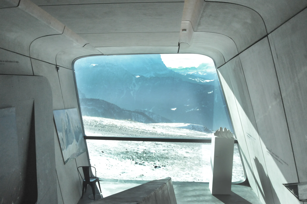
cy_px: 102
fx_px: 307
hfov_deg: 53.2
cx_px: 154
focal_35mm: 36
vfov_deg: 36.8
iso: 3200
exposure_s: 1/160
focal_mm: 24
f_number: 22
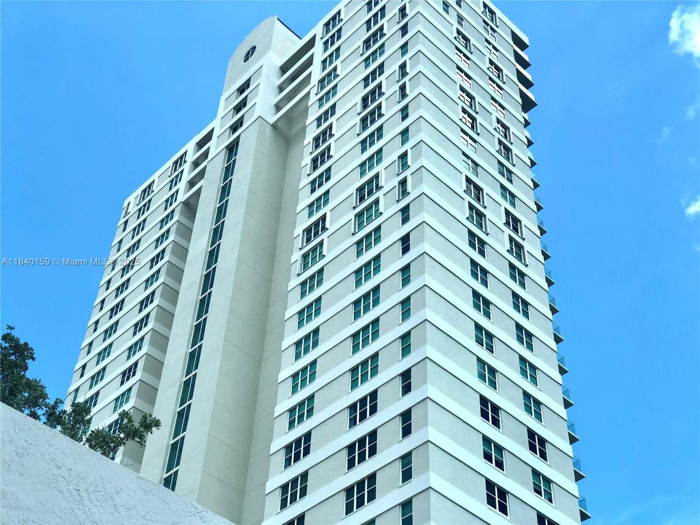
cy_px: 262
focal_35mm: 52
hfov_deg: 36.8
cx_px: 350
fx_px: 1052
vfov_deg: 28.0
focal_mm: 6
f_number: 2.4
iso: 16
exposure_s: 1/600
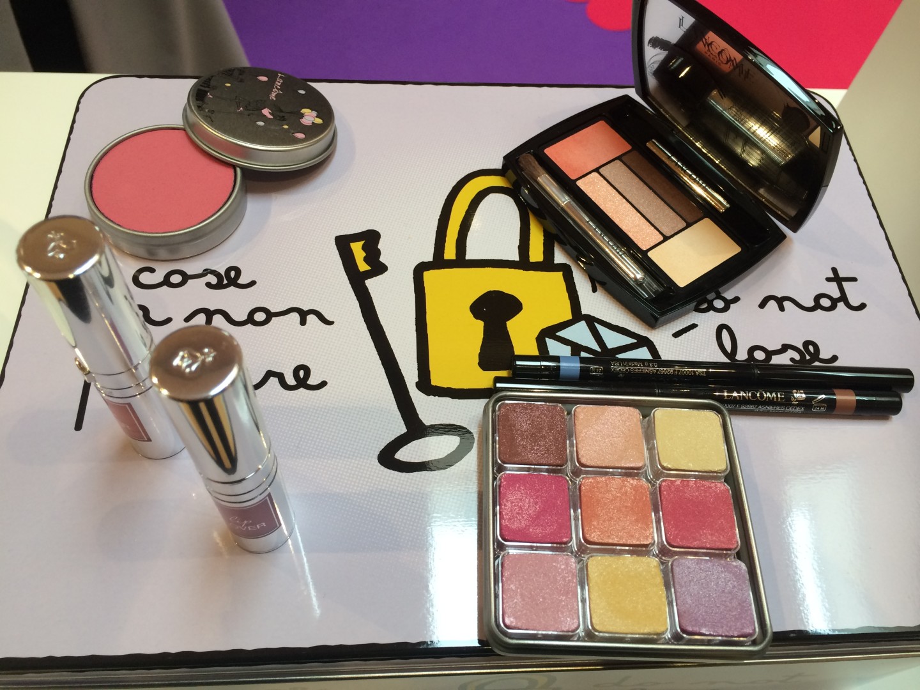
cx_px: 460
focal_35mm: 29
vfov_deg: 48.2
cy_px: 345
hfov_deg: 61.7
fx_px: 771
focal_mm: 4.15
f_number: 2.2
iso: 40
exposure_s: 1/33
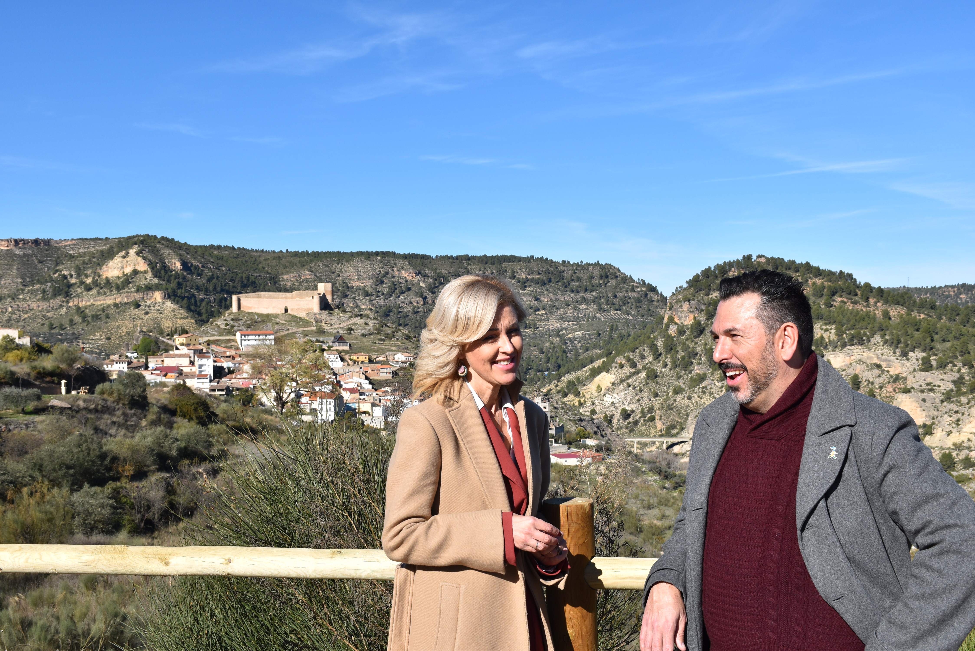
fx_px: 1219
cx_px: 488
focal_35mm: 45
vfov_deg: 29.9
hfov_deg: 43.6
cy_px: 326
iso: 200
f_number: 10
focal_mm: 30
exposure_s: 1/400
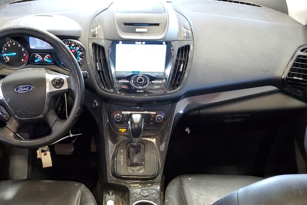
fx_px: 350
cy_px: 167
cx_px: 109
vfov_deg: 31.7
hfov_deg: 46.8
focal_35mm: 41
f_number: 1.5
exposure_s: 1/60.2
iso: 371
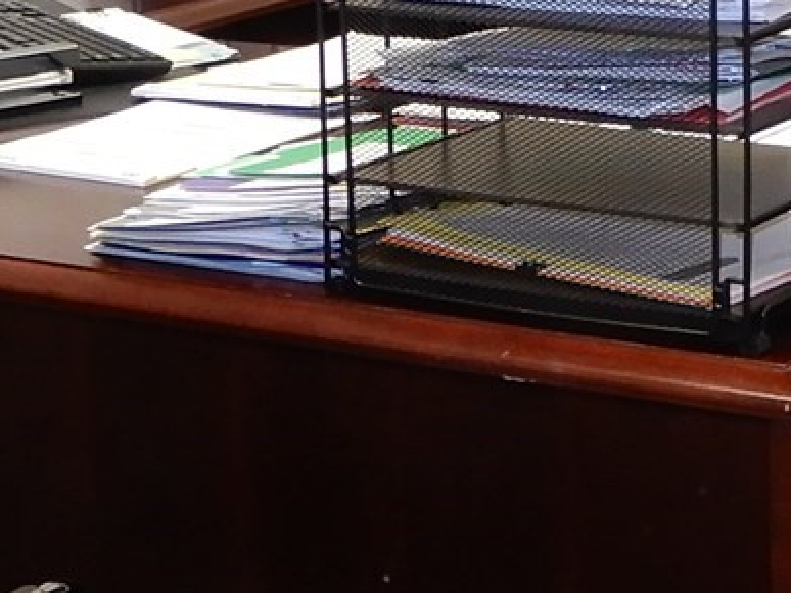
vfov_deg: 11.6
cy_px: 78
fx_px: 2901
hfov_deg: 15.5
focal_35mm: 127
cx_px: 570
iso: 200
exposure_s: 1/30
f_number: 3.4
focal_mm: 4.3
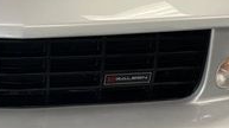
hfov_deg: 22.2
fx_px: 570
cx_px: 21
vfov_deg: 12.8
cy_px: 62
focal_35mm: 94
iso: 100
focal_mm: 4.2
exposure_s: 1/120
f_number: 1.6
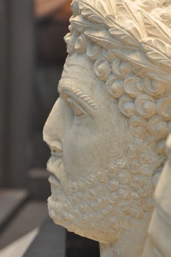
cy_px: 110
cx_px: 79
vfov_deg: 15.0
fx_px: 976
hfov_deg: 10.0
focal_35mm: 137
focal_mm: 75
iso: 1600
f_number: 5
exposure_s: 1/25
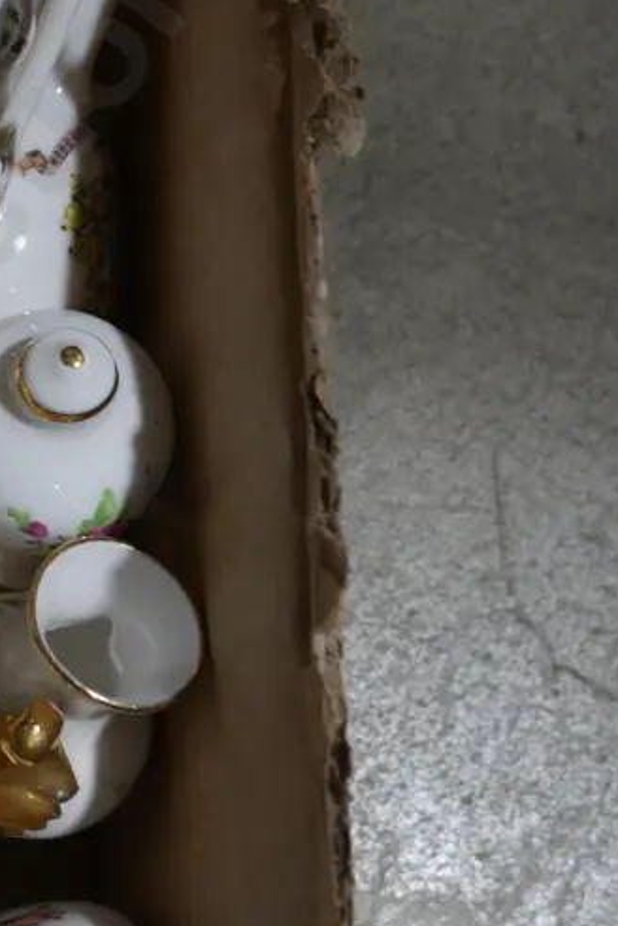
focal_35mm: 104
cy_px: 286
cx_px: -67
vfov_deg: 19.6
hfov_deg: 12.9
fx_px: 2678
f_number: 5.2
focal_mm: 24
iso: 320
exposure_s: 1/60
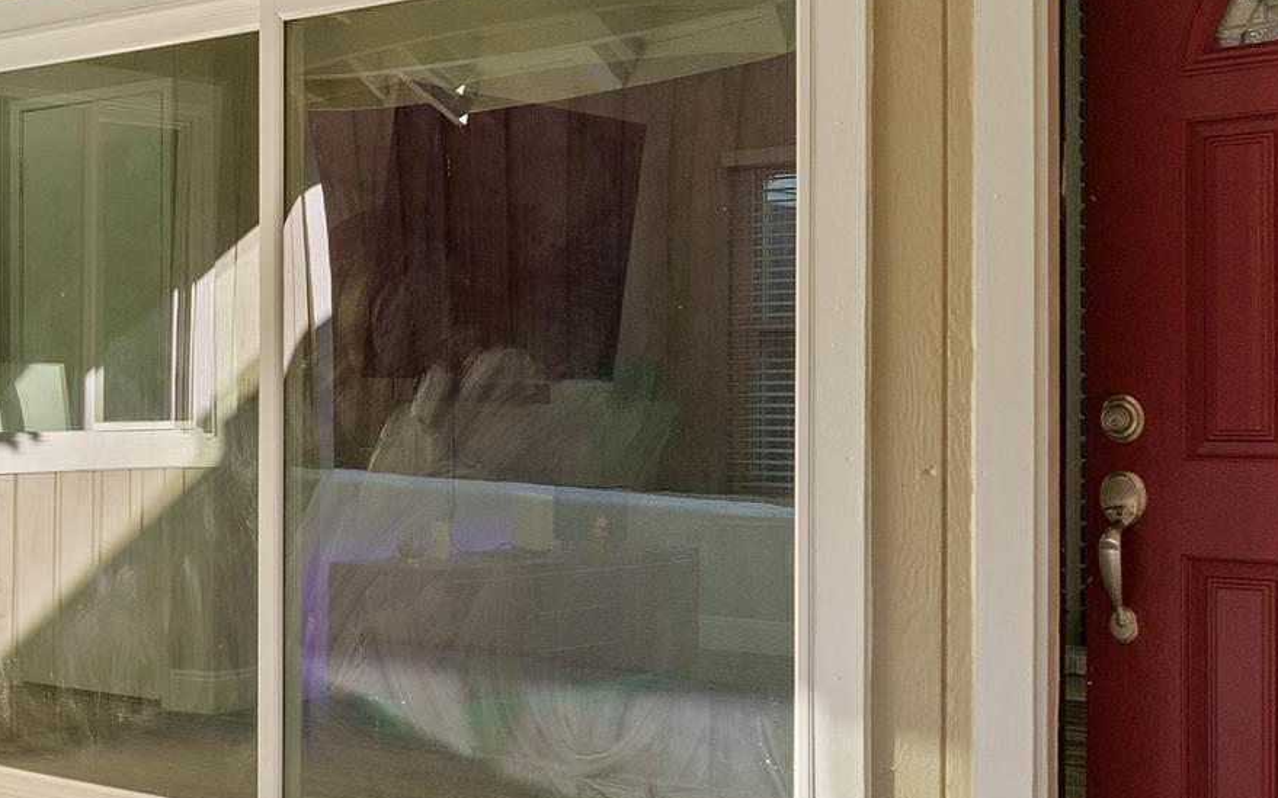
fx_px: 1985
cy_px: 471
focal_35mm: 57
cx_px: -378
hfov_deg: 29.1
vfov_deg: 22.7
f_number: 8
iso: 200
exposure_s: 1/40
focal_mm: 16
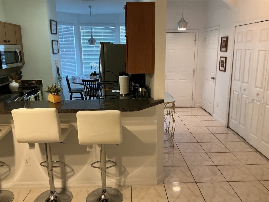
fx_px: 225
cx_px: 134
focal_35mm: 29
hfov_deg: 61.7
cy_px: 101
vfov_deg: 48.2
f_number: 1.8
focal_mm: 3
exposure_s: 1/60
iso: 250
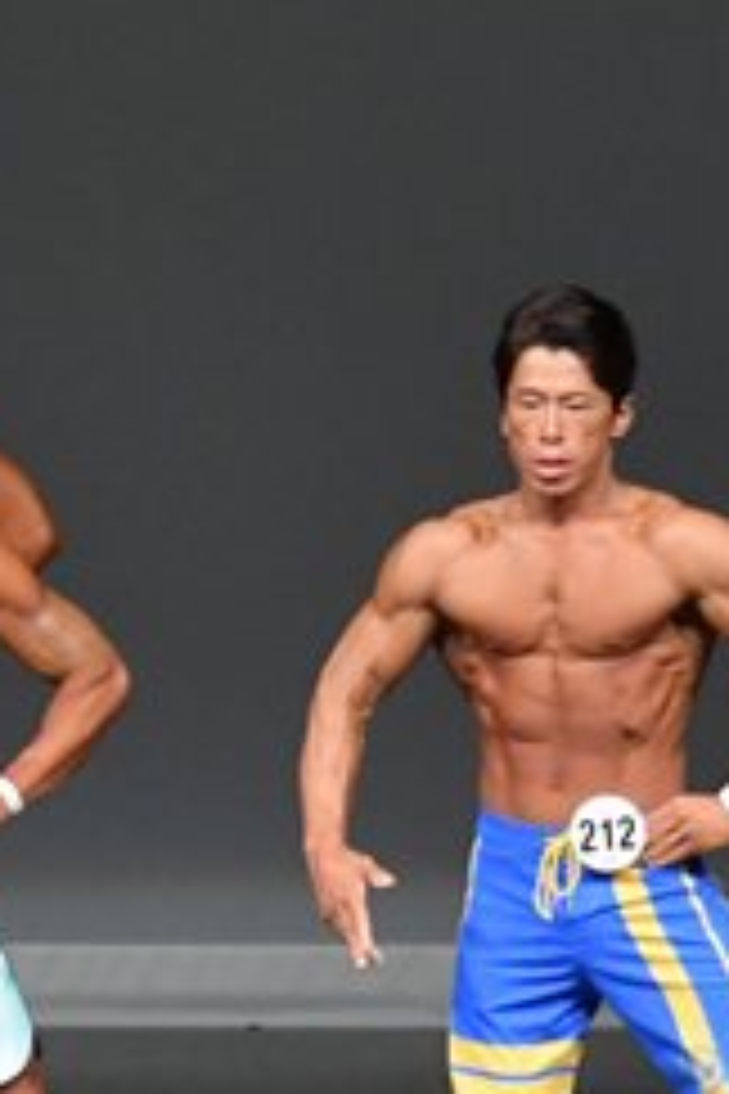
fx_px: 19590
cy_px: 752
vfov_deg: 3.2
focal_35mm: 645
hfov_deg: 2.1
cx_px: -614
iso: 4000
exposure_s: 1/400
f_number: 5.6
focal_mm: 135
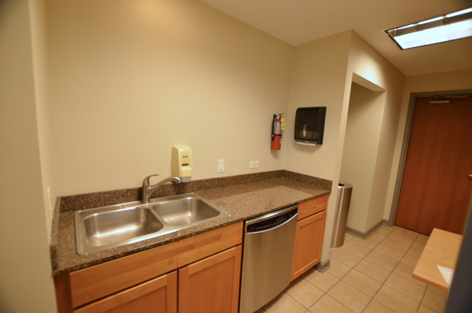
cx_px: 236
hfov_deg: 100.5
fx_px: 196
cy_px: 156
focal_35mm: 15
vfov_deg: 77.1
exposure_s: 1/60
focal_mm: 10
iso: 800
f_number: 4
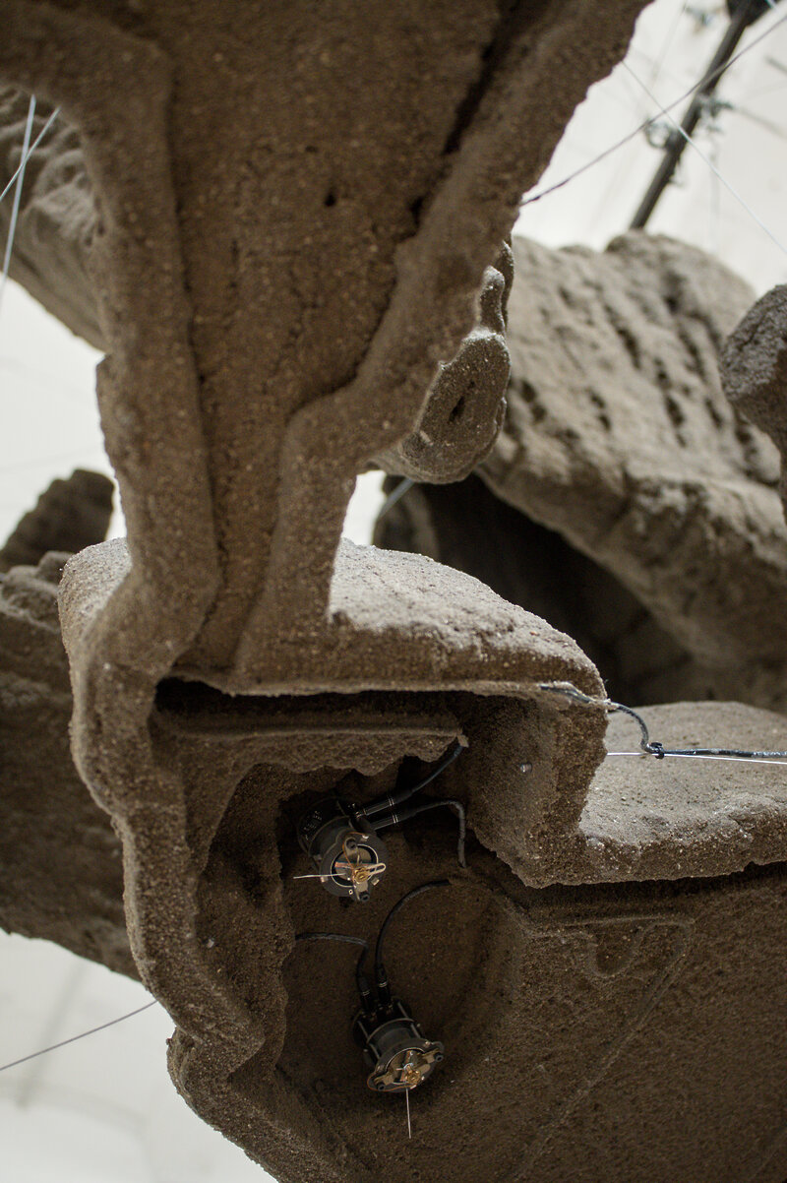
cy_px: 592
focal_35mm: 42
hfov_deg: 31.9
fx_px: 1379
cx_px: 394
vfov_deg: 46.4
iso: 3200
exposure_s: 1/250
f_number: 2.8
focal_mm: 28
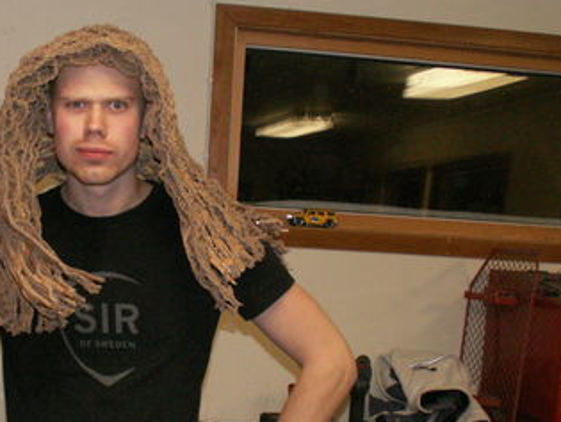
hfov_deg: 27.0
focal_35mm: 71
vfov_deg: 20.7
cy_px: 269
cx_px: 132
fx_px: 1152
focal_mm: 5.86
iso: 160
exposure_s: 1/40
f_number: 2.8
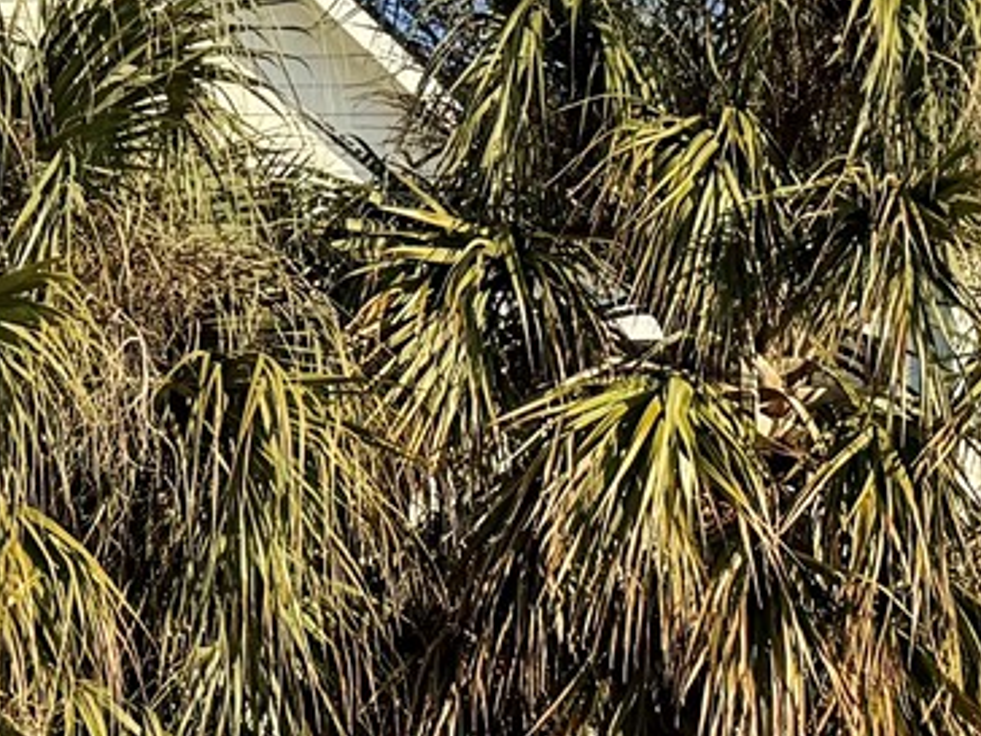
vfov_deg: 10.6
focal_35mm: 135
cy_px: 1084
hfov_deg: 14.6
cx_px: 361
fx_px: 3826
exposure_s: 1/3145
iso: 80
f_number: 1.78
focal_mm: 6.76
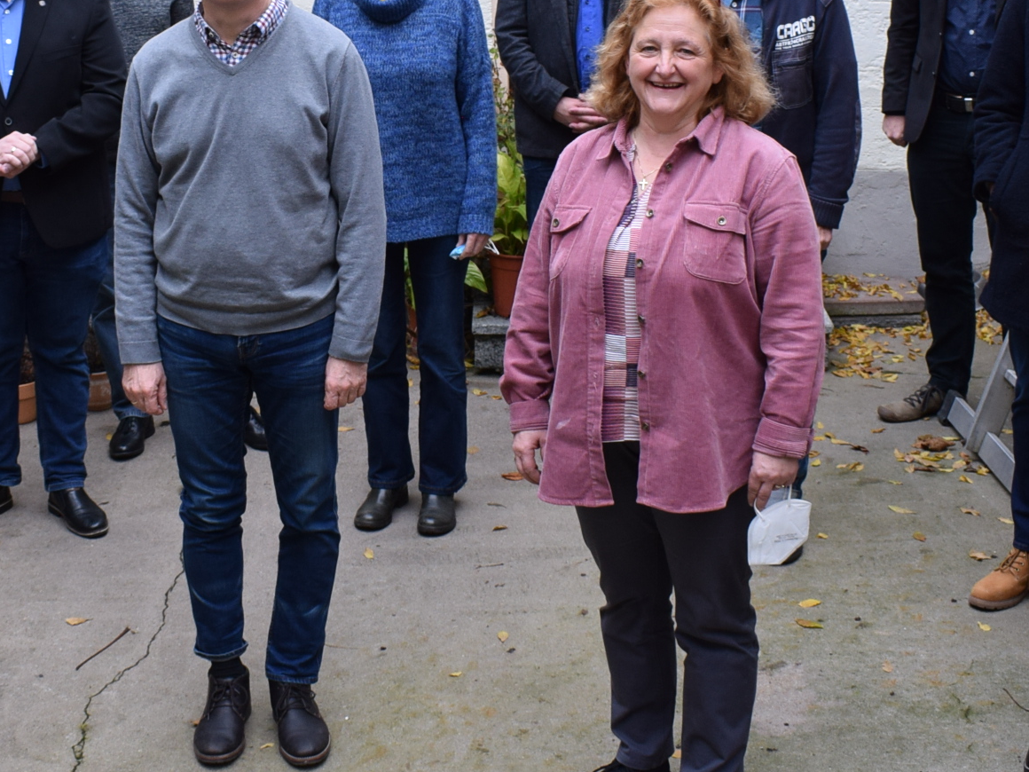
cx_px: 330
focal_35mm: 67
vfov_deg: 21.7
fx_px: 1992
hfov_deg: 28.7
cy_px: 157
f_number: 5
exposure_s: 1/100
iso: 400
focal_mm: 18
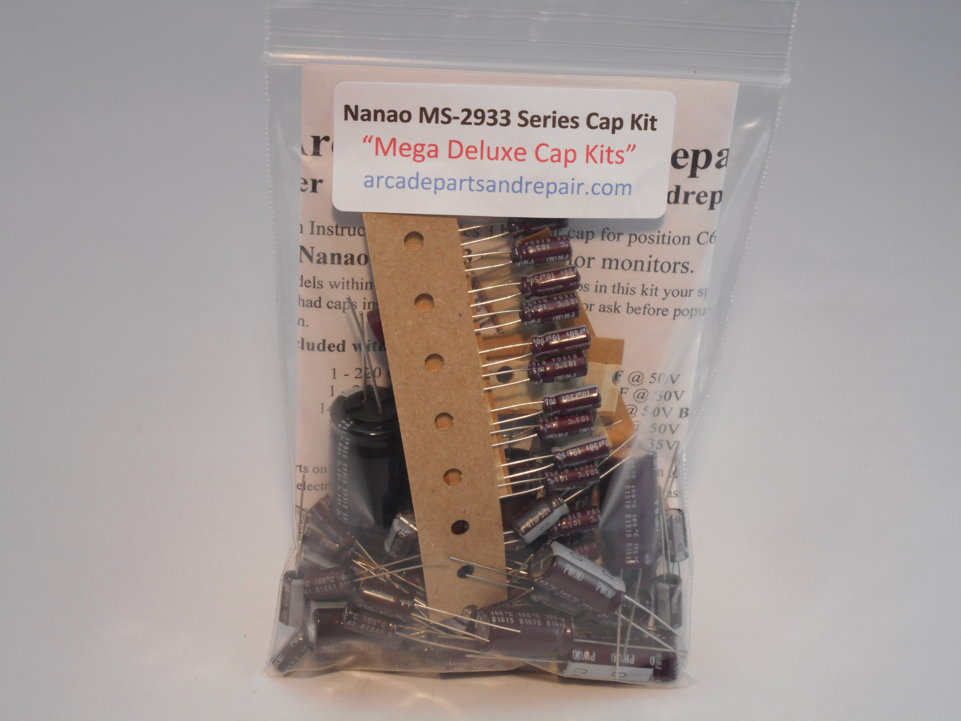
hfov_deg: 29.0
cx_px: 480
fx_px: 1860
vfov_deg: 21.9
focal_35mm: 67
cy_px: 360
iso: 160
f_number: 5.3
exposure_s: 1/30
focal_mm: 12
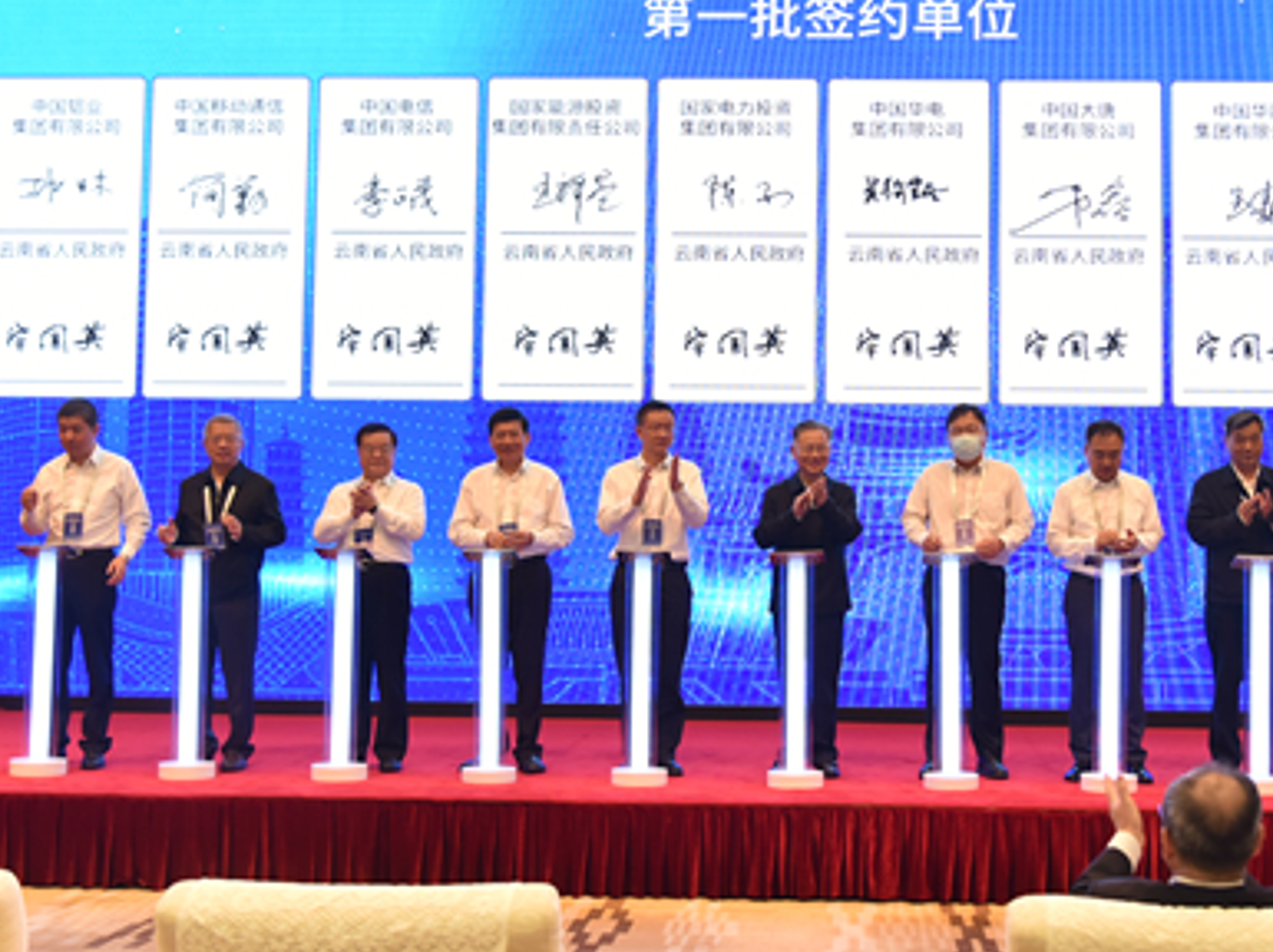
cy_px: 357
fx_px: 2094
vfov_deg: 25.5
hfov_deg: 33.6
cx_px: 800
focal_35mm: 57
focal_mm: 38
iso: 1000
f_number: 4
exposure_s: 1/80
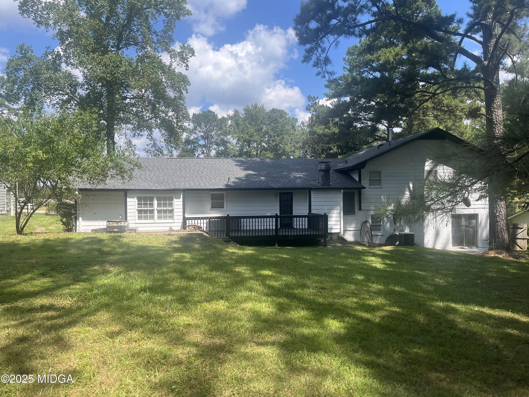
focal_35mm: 26
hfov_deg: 67.3
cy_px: 198
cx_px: 264
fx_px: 397
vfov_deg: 53.1
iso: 50
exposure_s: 1/1721
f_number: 1.6
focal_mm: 5.1
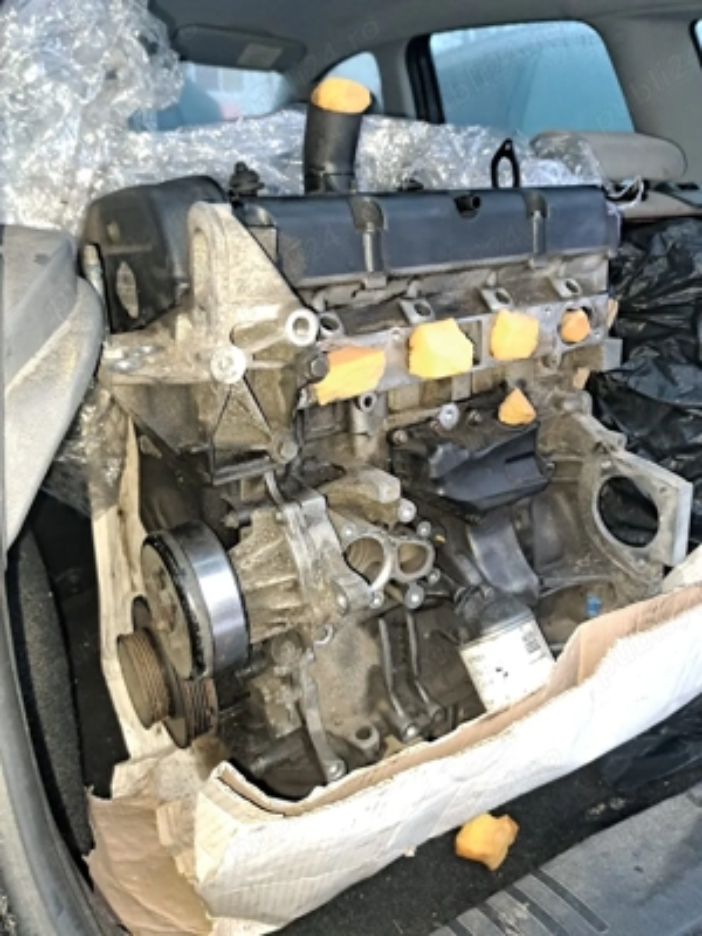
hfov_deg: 56.8
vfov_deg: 71.6
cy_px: 468
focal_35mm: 24
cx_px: 351
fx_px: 649
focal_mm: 5.23
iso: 400
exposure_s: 1/33
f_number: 1.8
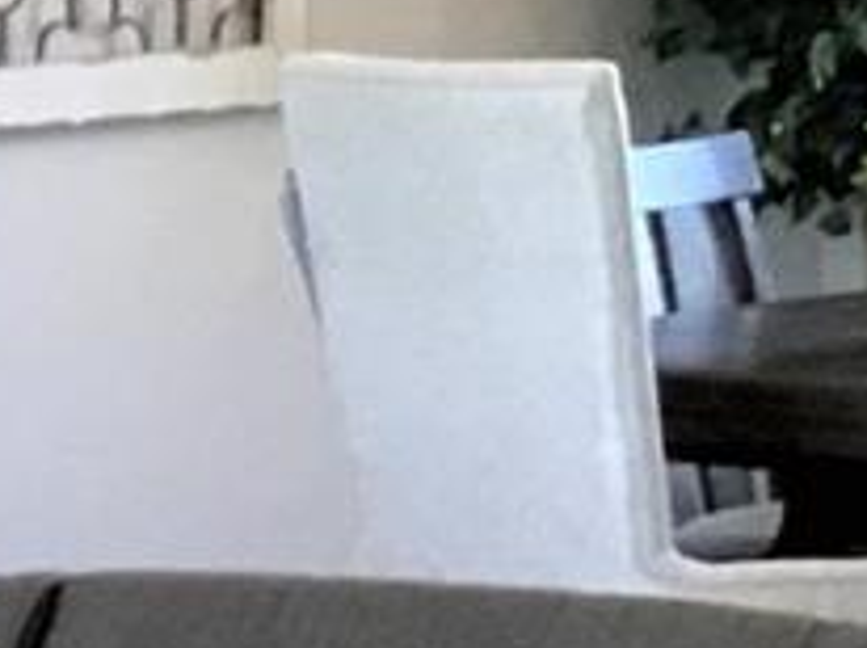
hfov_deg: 7.2
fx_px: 6029
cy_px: 234
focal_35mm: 241
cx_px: -1810
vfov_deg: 6.2
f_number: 2.4
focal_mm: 3.3
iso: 100
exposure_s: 1/30
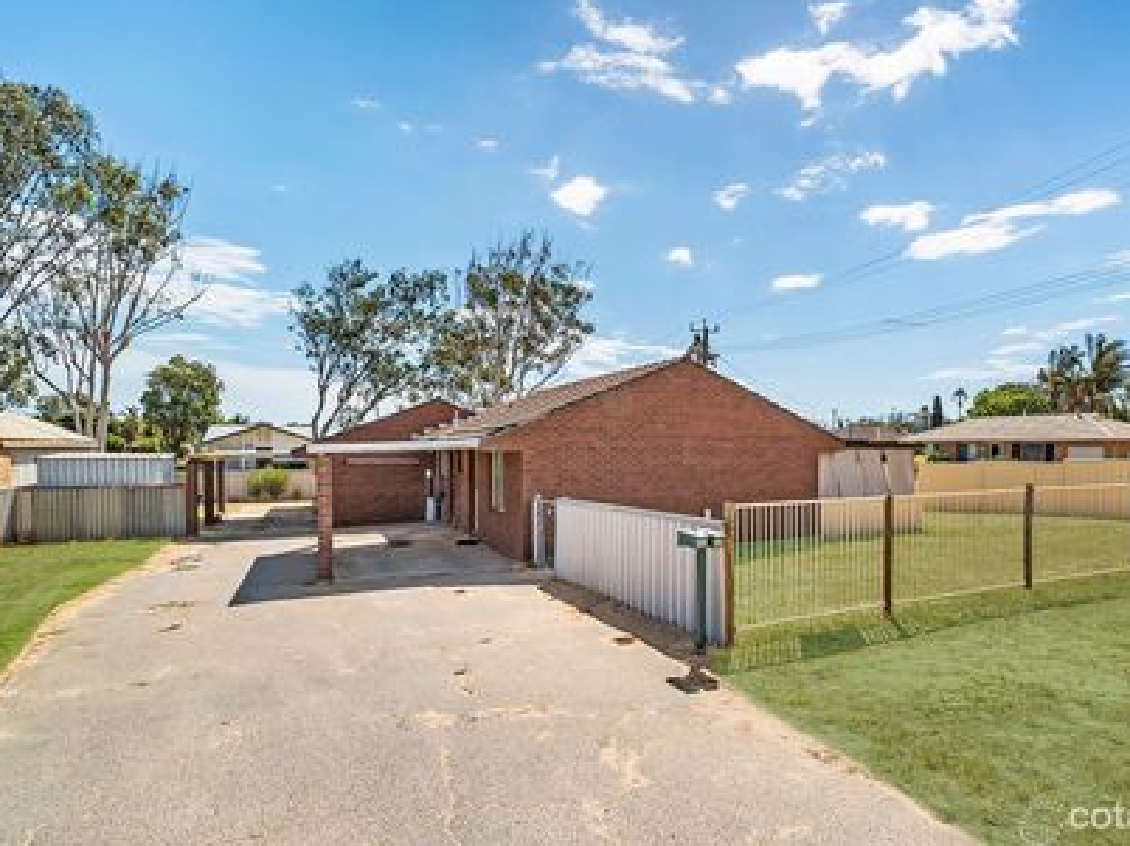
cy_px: 434
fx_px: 587
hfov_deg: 87.8
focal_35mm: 18
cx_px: 585
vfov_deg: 71.5
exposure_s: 1/80
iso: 100
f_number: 9
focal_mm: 16
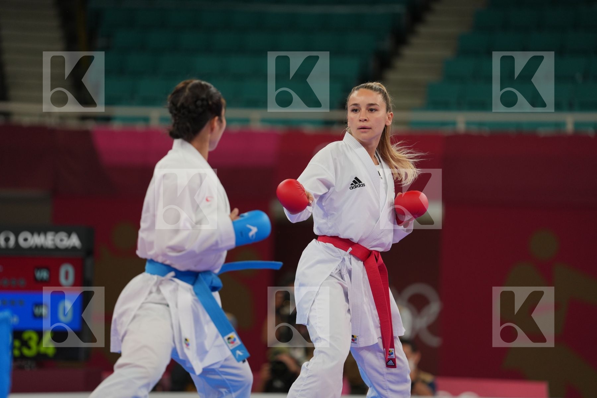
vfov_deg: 6.9
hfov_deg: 10.3
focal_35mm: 200
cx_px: 298
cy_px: 199
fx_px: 3316
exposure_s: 1/1000
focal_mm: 200
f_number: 2.8
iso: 500
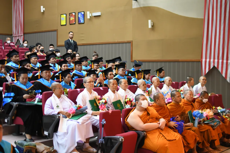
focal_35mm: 52
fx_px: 332
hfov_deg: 38.2
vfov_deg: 26.0
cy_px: 76
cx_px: 115
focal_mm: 35
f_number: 1.8
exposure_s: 1/50
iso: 500
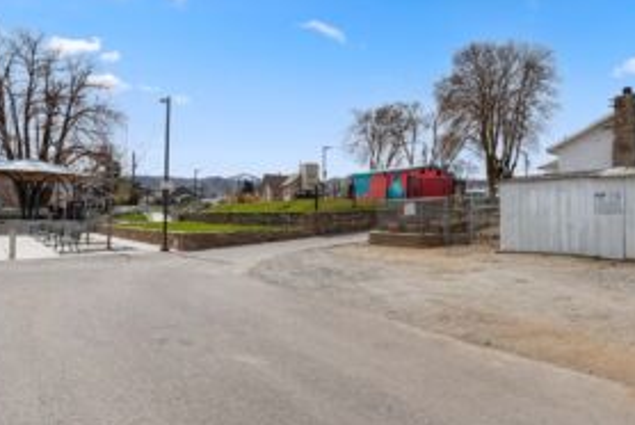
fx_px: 406
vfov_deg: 55.2
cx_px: 388
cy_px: 209
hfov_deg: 75.0
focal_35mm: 23
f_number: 8
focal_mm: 16
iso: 100
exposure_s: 1/640
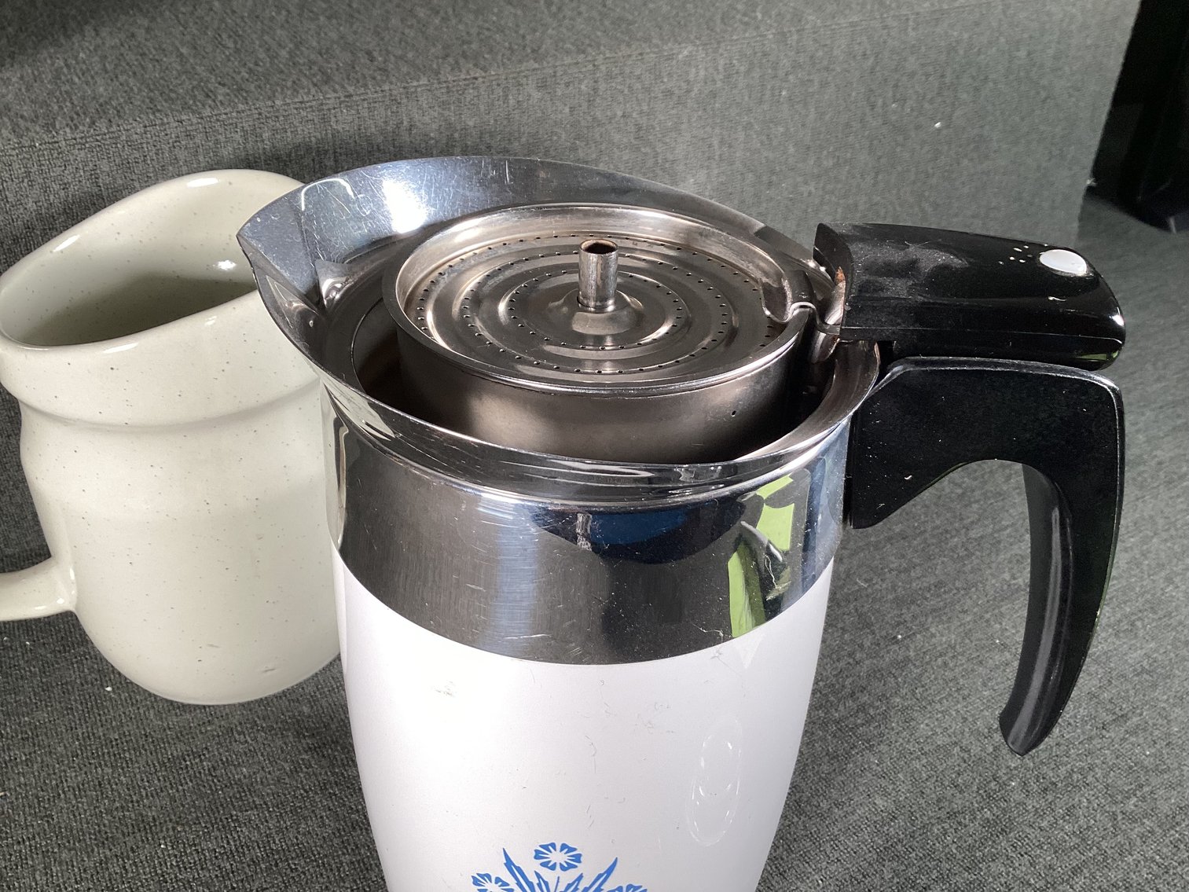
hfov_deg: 58.3
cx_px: 594
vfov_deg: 45.4
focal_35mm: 31
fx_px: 1065
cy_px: 446
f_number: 2.4
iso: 50
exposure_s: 1/50
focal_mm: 3.3
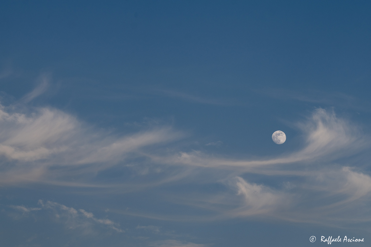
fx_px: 1623
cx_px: 186
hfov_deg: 13.0
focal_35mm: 158
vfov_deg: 8.7
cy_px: 124
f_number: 8
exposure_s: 1/320
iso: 100
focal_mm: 105
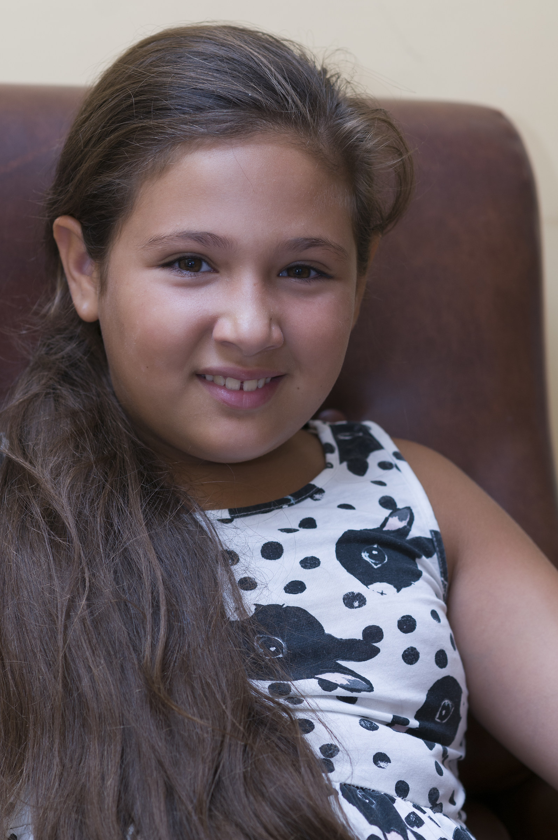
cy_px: 420
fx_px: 2972
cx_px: 279
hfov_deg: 10.7
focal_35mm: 128
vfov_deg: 16.1
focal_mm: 85
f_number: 4
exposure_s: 1/60
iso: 100
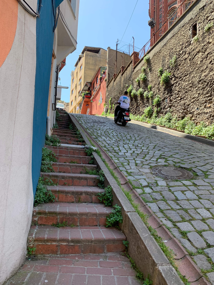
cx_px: 107
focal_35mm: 26
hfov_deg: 53.1
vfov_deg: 67.3
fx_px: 214
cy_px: 142
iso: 25
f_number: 1.8
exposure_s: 1/354
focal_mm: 4.25
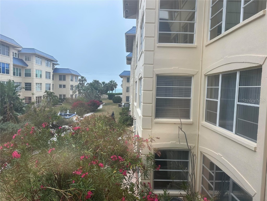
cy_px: 100
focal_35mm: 24
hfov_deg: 71.6
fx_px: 185
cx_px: 134
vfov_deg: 56.8
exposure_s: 1/714
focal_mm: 6.86
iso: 80
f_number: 1.78
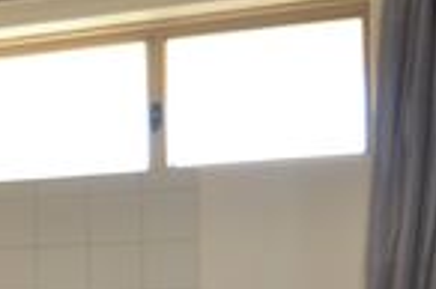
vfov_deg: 20.4
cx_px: 57
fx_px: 757
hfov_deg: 30.9
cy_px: 338
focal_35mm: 63
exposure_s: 1/60
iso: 400
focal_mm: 13
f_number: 3.8
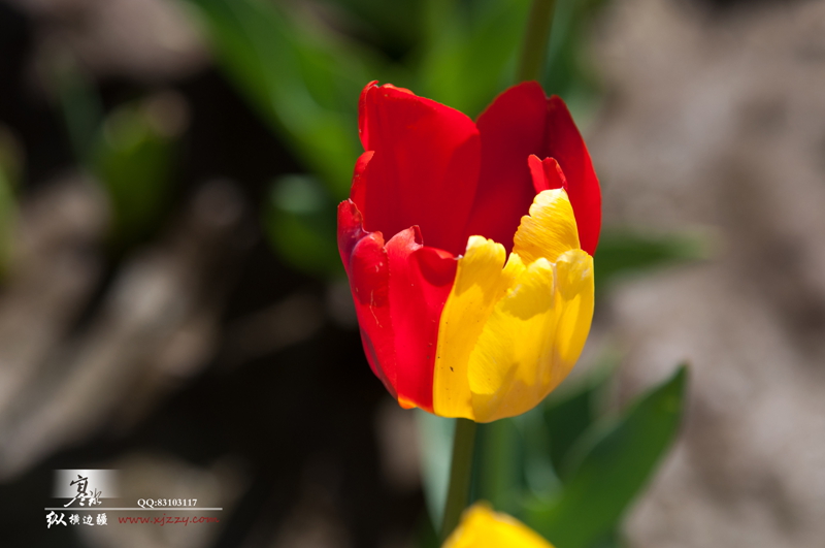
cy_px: 274
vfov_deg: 4.6
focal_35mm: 300
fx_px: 6865
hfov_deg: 6.9
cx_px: 412
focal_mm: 200
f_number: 4.5
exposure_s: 1/1000
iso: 100
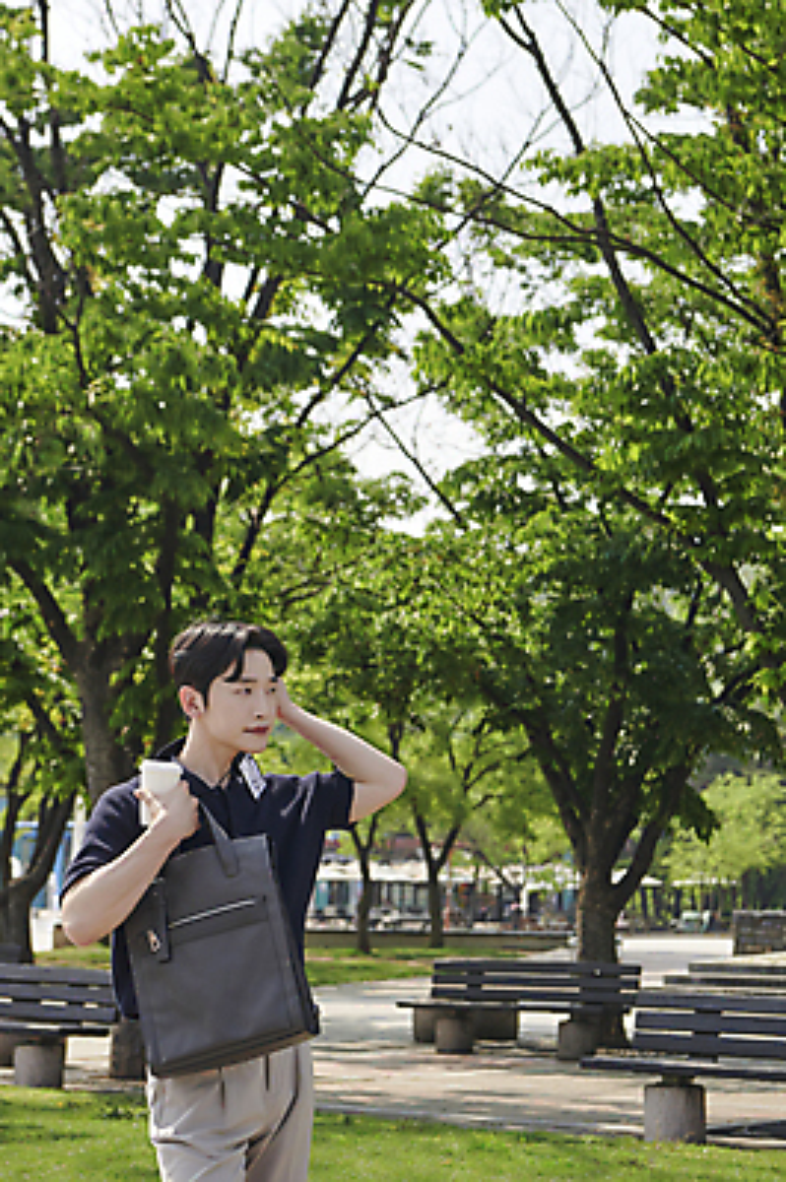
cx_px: 393
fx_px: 2428
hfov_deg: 18.4
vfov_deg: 27.4
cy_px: 591
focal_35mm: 74
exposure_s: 1/400
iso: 160
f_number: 6.3
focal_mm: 62
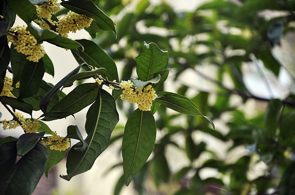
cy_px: 98
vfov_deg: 8.7
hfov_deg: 13.1
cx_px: 148
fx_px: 1288
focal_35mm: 158
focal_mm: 105
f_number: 5.6
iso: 200
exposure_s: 1/160
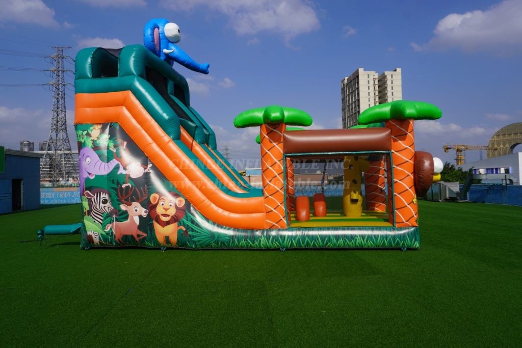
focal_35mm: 24
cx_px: 261
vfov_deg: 53.1
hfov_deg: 73.7
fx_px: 348
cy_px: 174
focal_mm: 16
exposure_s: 1/320
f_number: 10
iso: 100
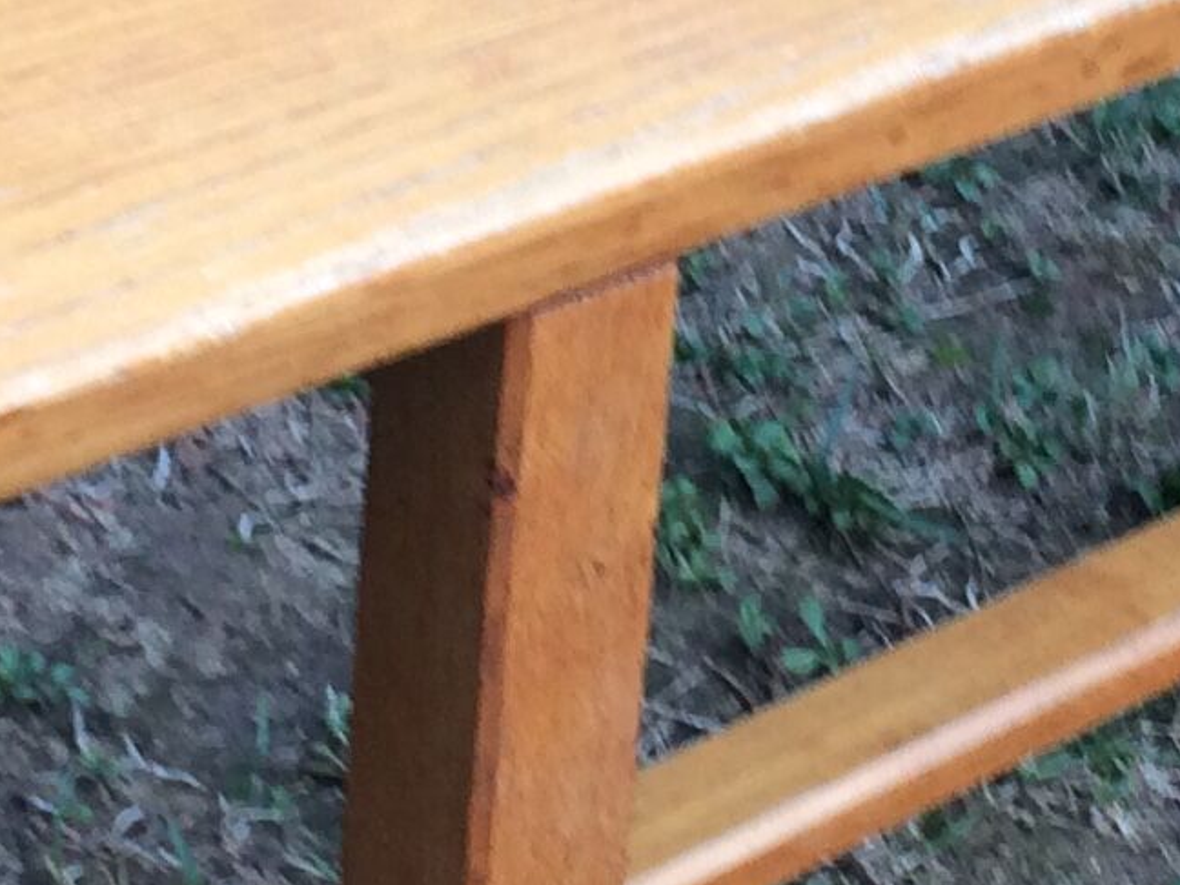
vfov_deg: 10.1
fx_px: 4977
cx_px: 925
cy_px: 71
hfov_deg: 13.5
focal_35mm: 146
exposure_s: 1/100
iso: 64
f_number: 2.2
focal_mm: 4.15
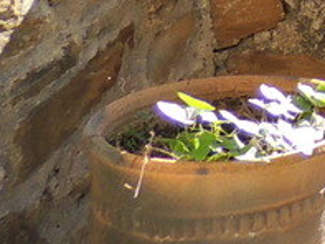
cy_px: -465
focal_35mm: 156
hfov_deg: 9.7
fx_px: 1466
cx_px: 973
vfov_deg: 8.2
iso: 100
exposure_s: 1/200
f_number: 3
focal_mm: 4.3
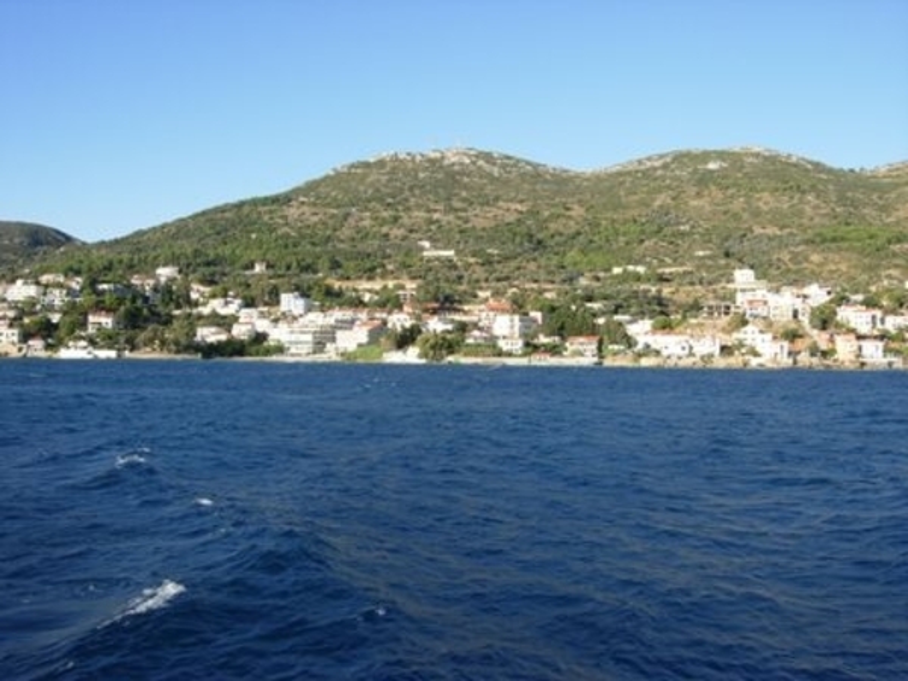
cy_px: 340
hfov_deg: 51.4
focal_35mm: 36
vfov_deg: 39.7
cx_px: 454
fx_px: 944
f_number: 5.4
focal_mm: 7.5
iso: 50
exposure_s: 1/222
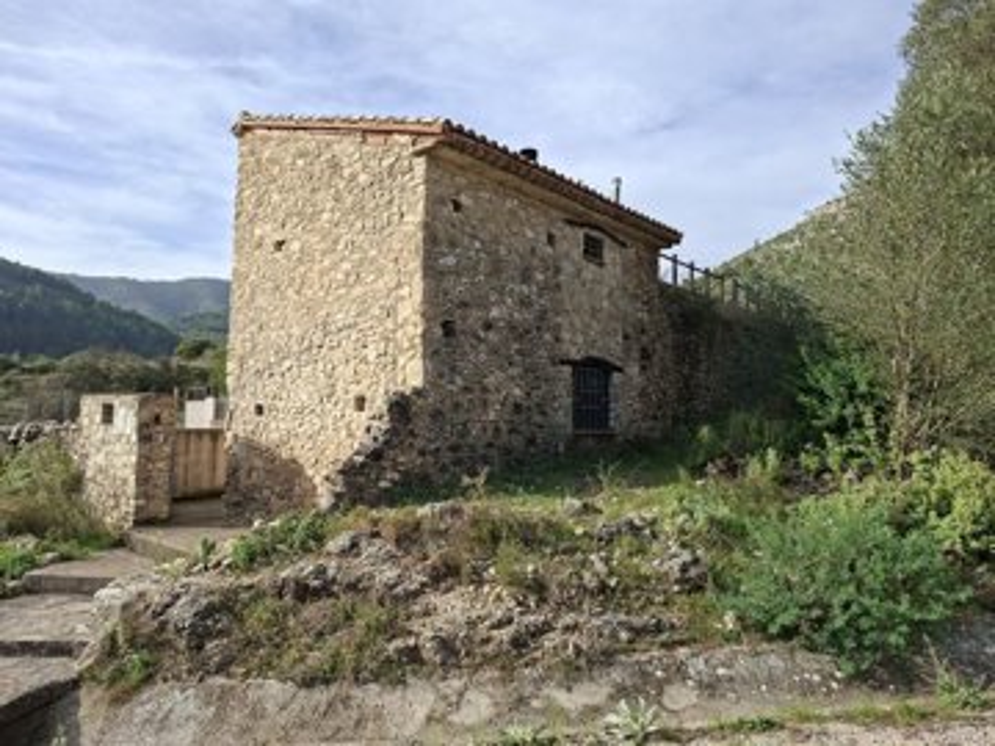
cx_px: 498
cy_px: 373
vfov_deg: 58.9
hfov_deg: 73.9
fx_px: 661
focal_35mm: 23
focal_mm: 5.54
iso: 50
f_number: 1.8
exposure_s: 1/1435
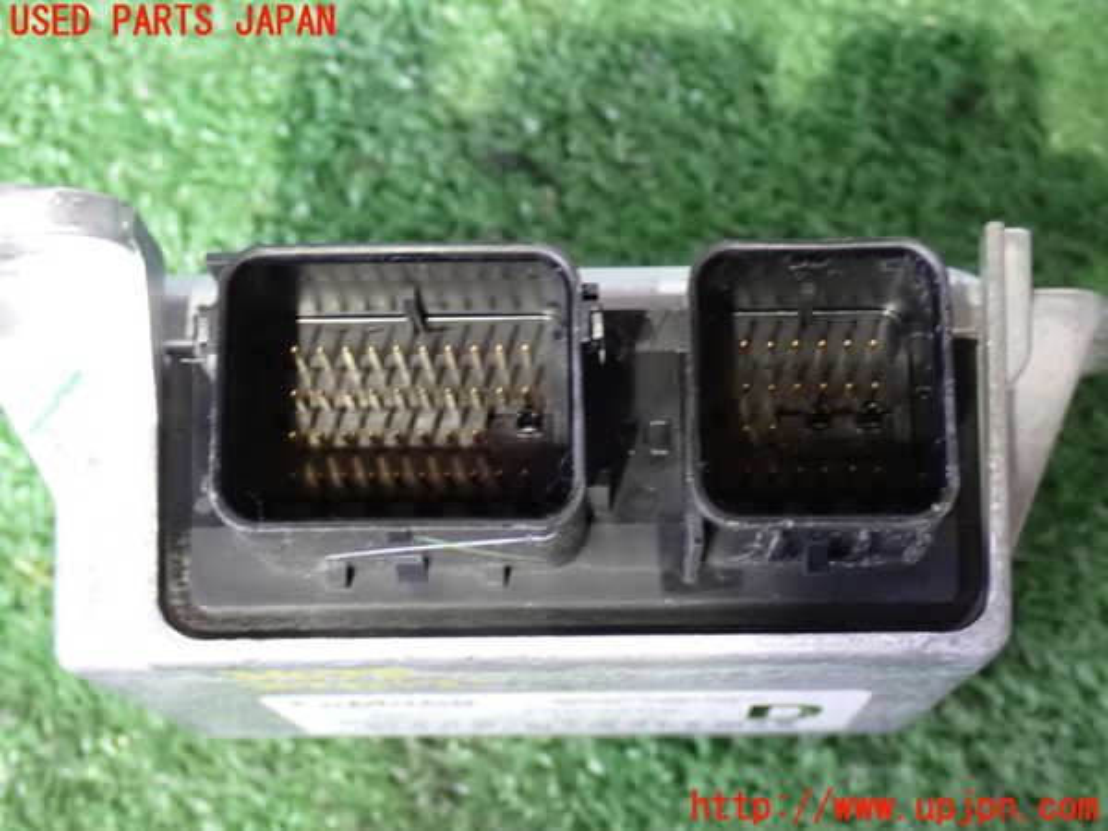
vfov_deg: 20.7
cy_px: 416
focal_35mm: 71
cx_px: 554
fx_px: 2273
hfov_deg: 27.4
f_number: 3.9
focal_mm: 12.73
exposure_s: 1/15
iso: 1600
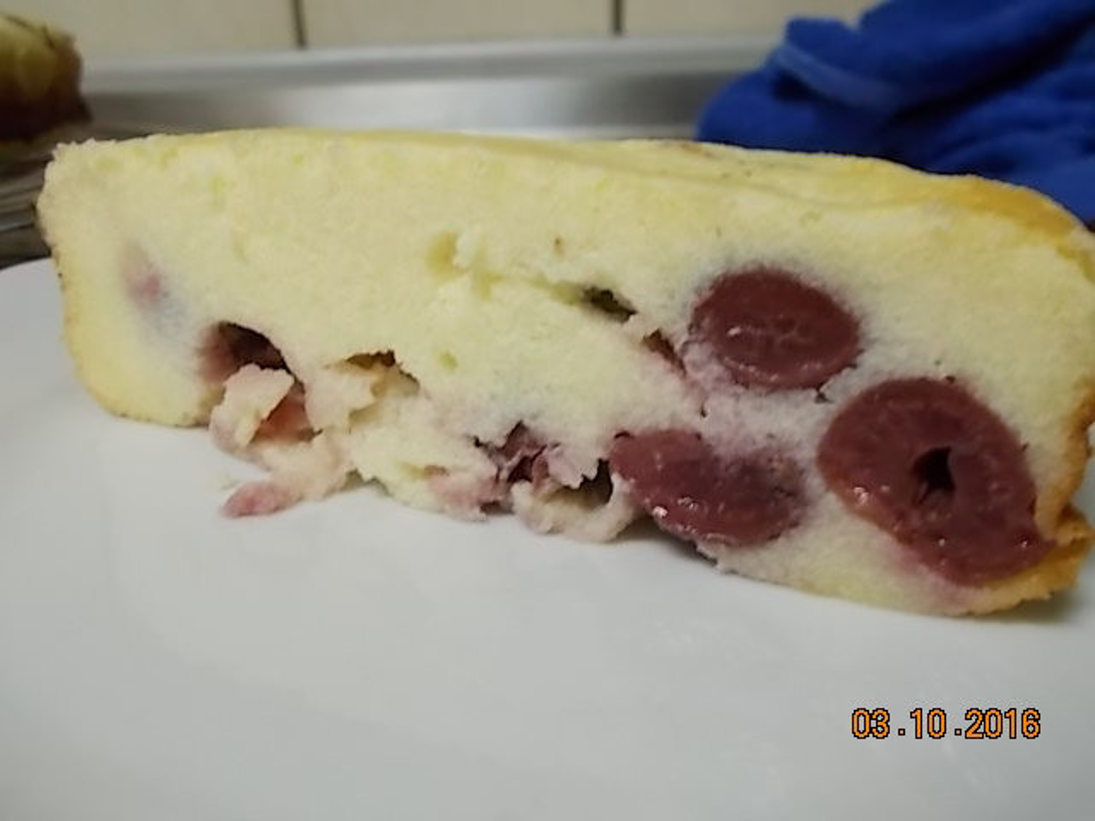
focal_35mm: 30
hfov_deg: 60.0
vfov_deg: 46.8
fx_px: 949
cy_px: 410
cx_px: 548
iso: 200
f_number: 3.4
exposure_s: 1/10
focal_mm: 5.3
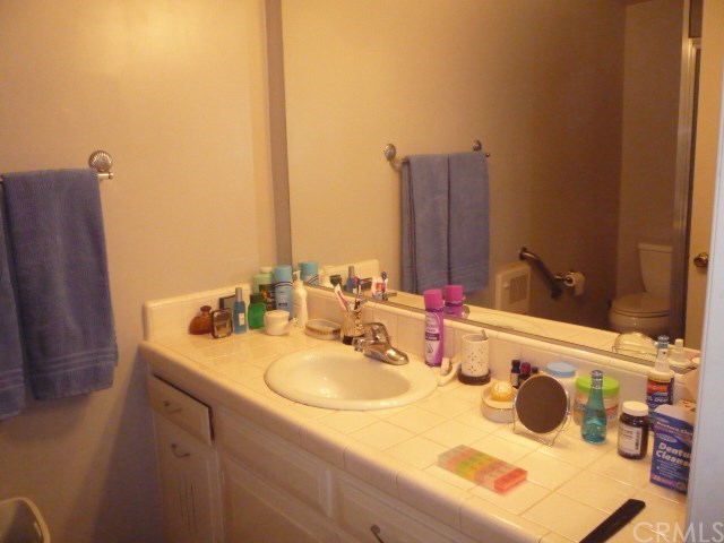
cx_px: 362
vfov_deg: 46.8
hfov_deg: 60.0
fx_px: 627
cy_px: 272
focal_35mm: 30
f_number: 3.3
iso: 800
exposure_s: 1/100
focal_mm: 5.2
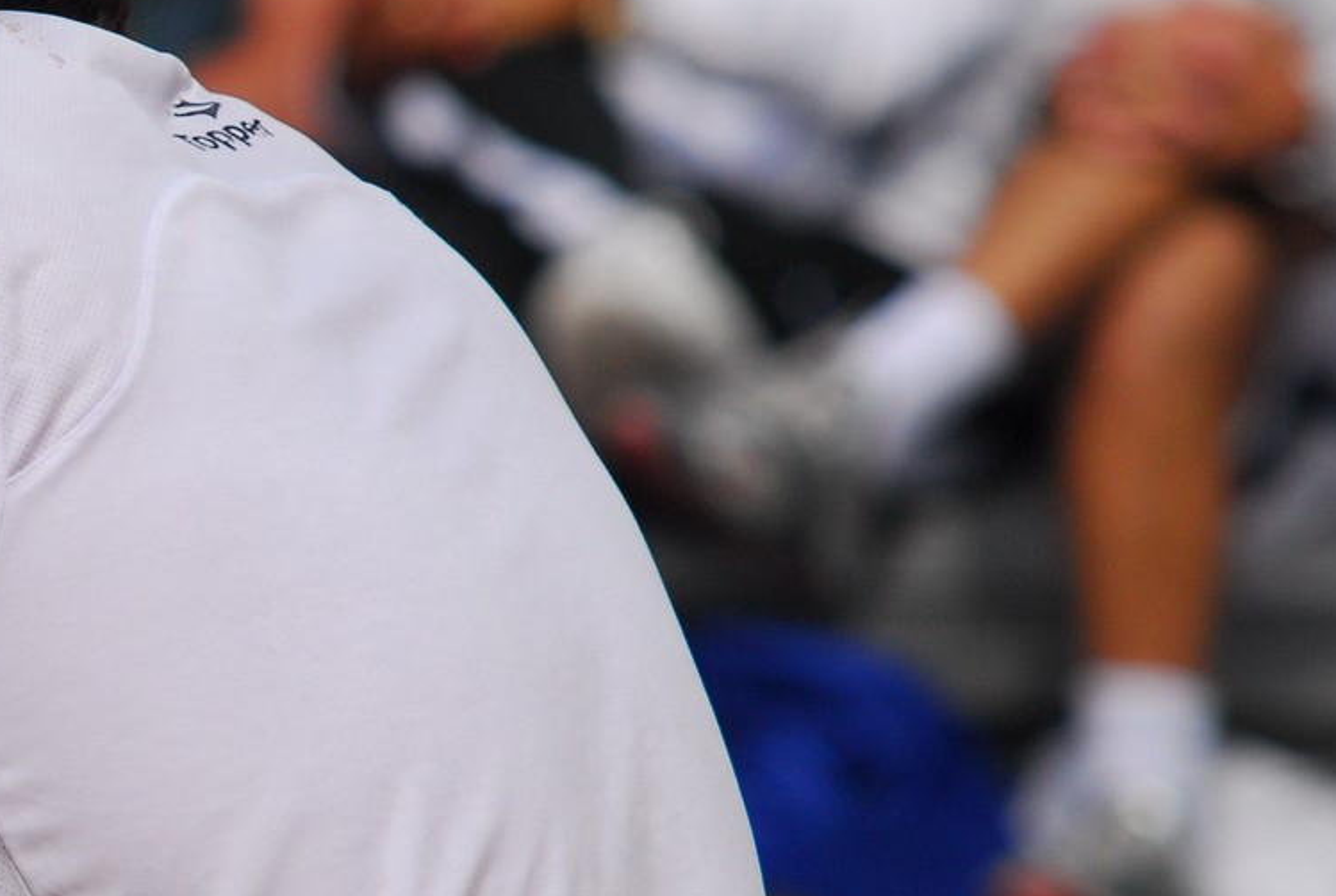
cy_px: 344
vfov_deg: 1.7
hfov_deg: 2.5
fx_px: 30256
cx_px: -237
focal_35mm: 814
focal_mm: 210
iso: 320
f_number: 5.6
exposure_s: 1/2000
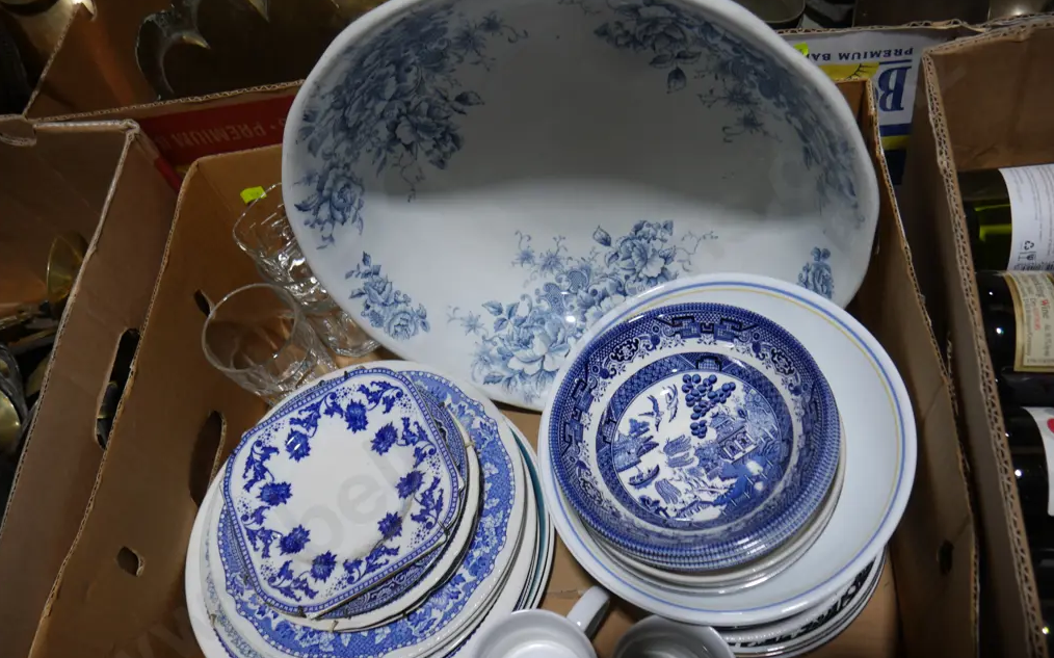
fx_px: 861
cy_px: 374
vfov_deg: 41.7
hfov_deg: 62.9
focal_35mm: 30
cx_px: 527
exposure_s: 1/160
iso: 200
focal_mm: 14
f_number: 4
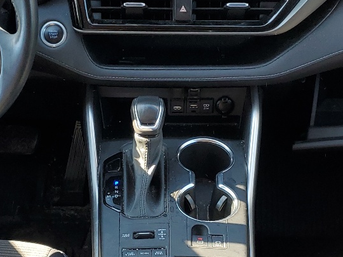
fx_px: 763
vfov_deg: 18.9
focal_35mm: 77
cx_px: 158
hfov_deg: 25.3
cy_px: 216
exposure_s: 1/156
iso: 50
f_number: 1.5
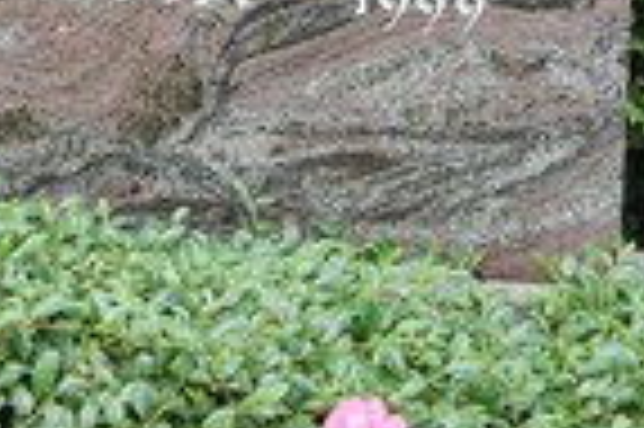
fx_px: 2752
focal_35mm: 154
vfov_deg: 8.8
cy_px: -99
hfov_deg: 13.1
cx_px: -36
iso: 400
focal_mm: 32
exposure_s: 1/160
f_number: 5
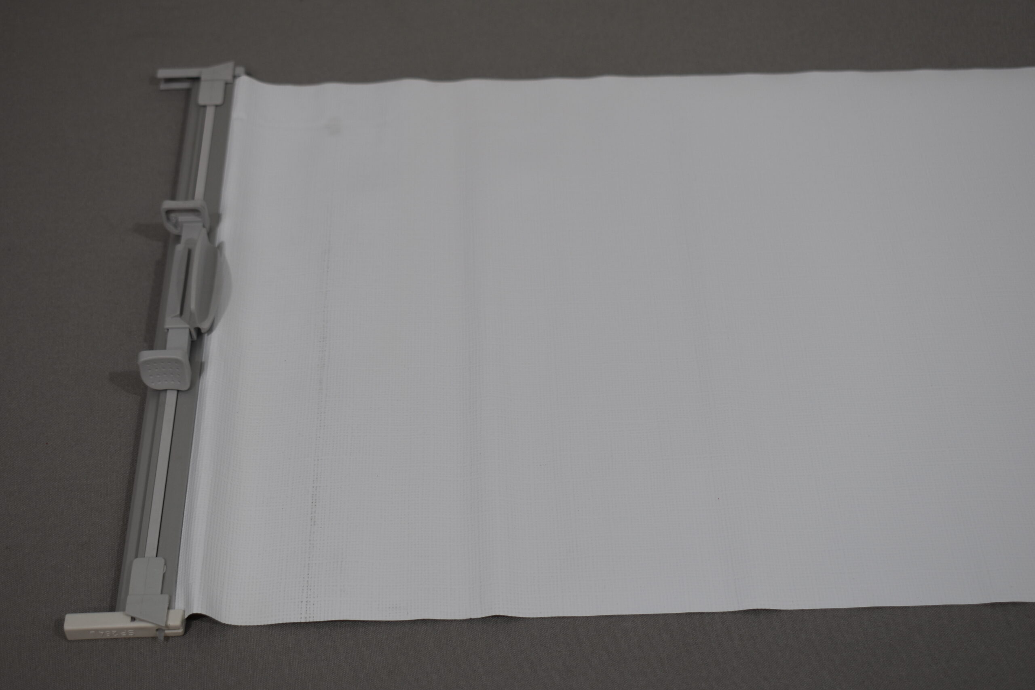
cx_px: 518
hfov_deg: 35.1
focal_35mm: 57
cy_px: 345
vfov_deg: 23.8
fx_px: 1639
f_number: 5.6
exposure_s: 1/125
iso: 200
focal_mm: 38
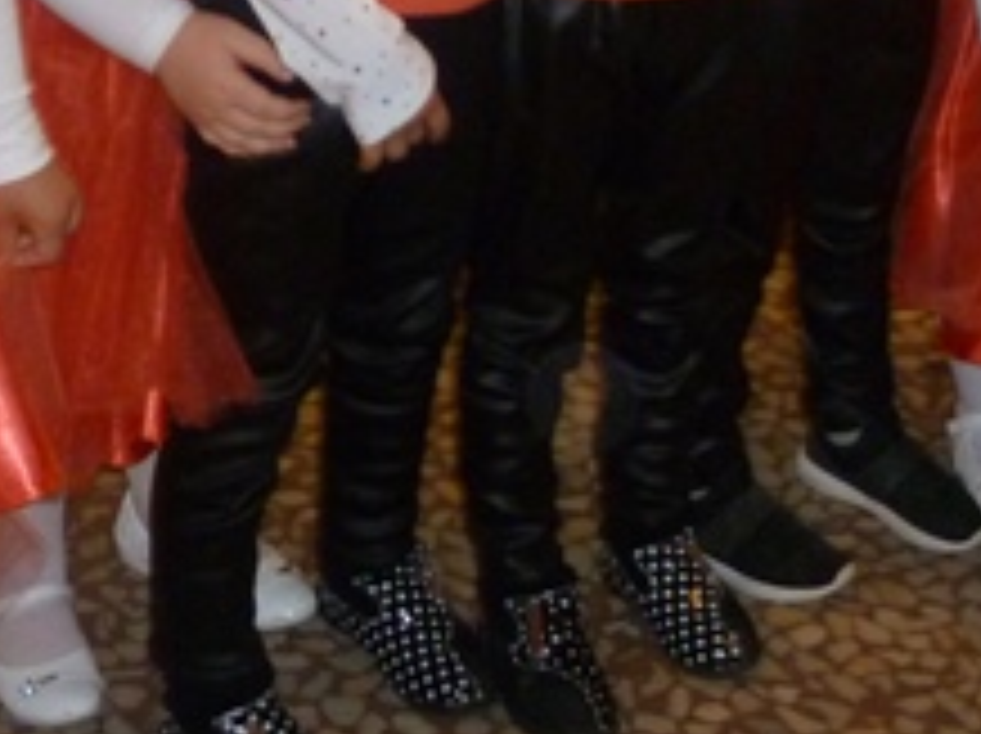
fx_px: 2831
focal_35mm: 100
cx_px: 652
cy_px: -122
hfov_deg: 19.6
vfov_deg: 14.3
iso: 320
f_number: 3.2
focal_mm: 6.1
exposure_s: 1/30
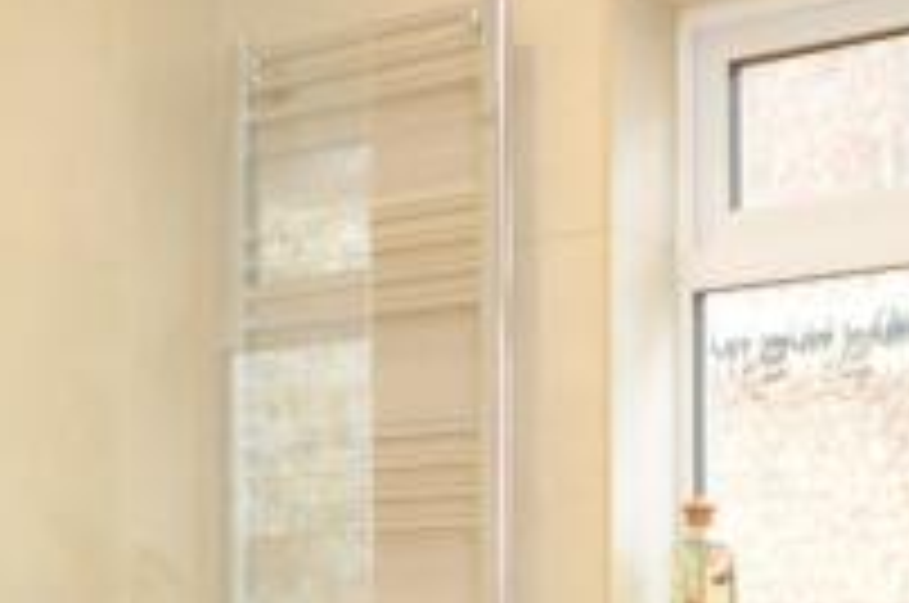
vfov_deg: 17.4
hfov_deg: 26.6
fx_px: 1916
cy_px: 641
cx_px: 310
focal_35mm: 76
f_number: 7.1
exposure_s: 1/60
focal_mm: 10
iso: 800
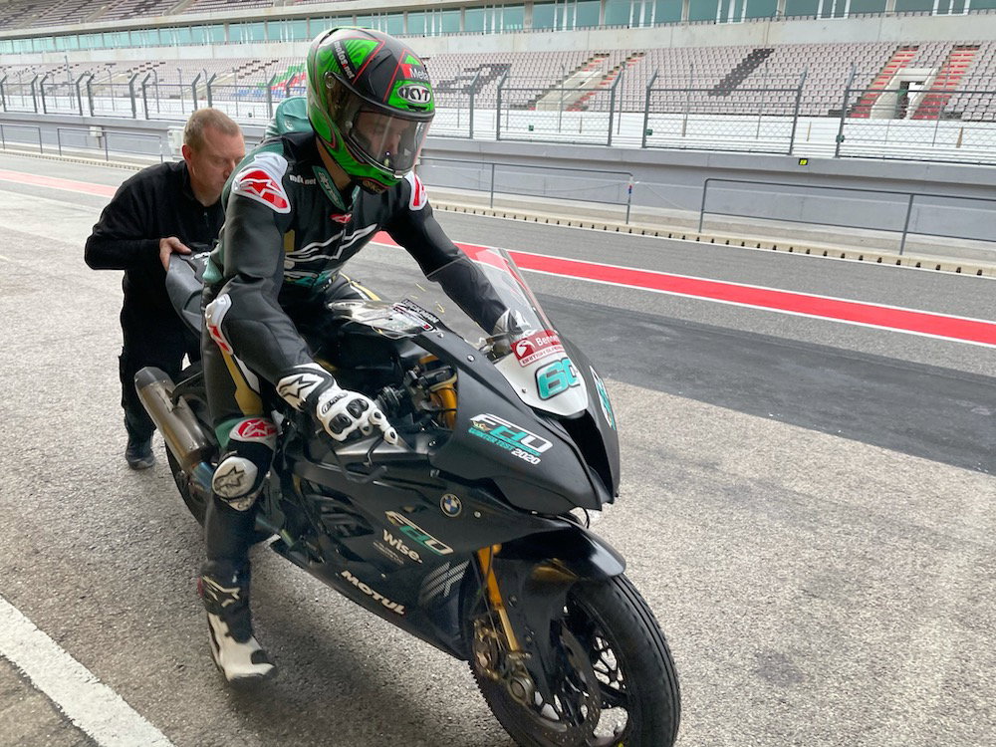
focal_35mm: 26
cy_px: 374
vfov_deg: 53.1
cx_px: 498
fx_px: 748
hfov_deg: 67.3
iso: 125
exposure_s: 1/112
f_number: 1.6
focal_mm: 4.2
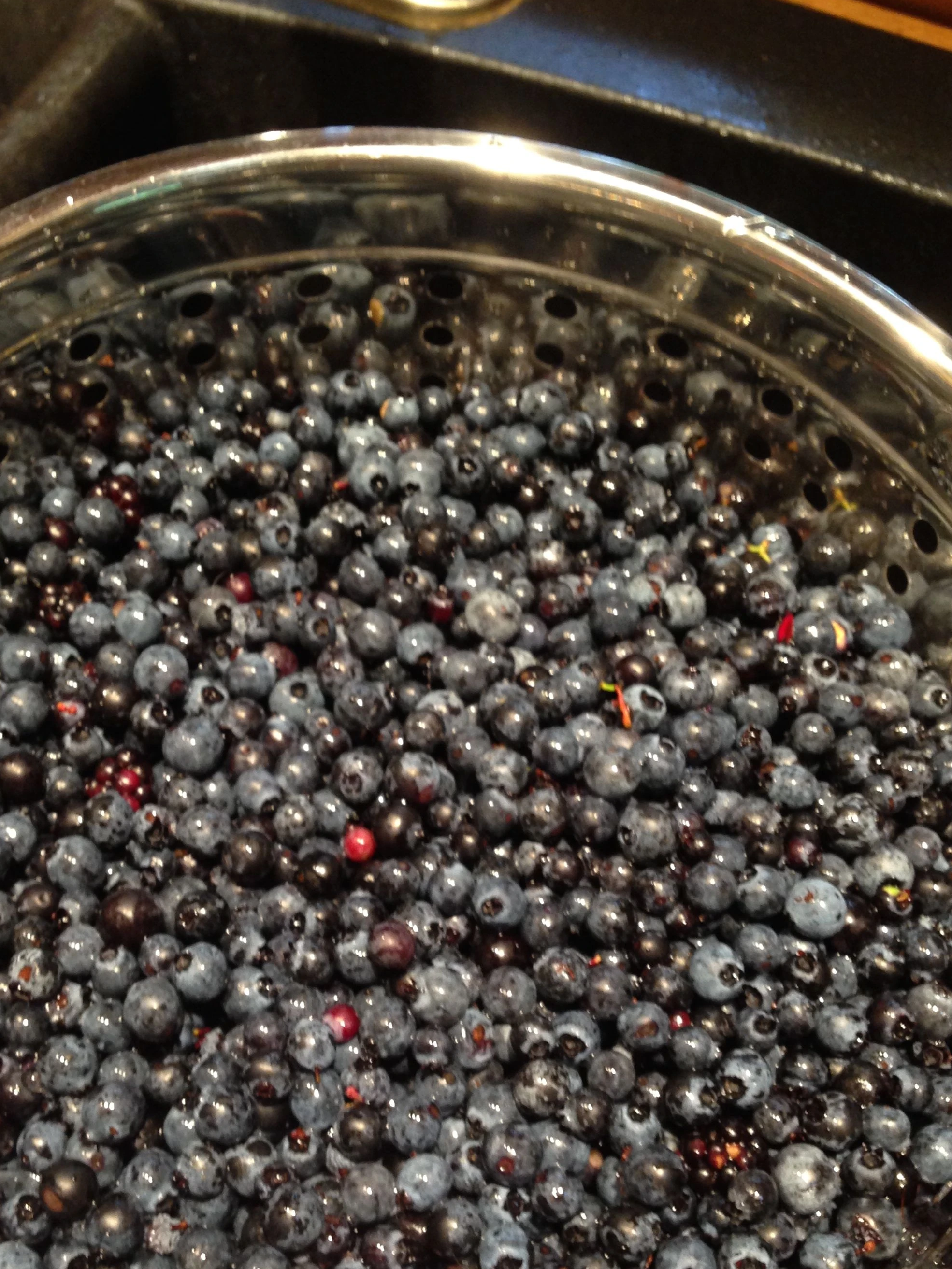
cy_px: 721
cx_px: 413
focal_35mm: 41
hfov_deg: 35.1
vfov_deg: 45.7
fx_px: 1504
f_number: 2.4
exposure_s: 1/20
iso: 160
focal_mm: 4.12
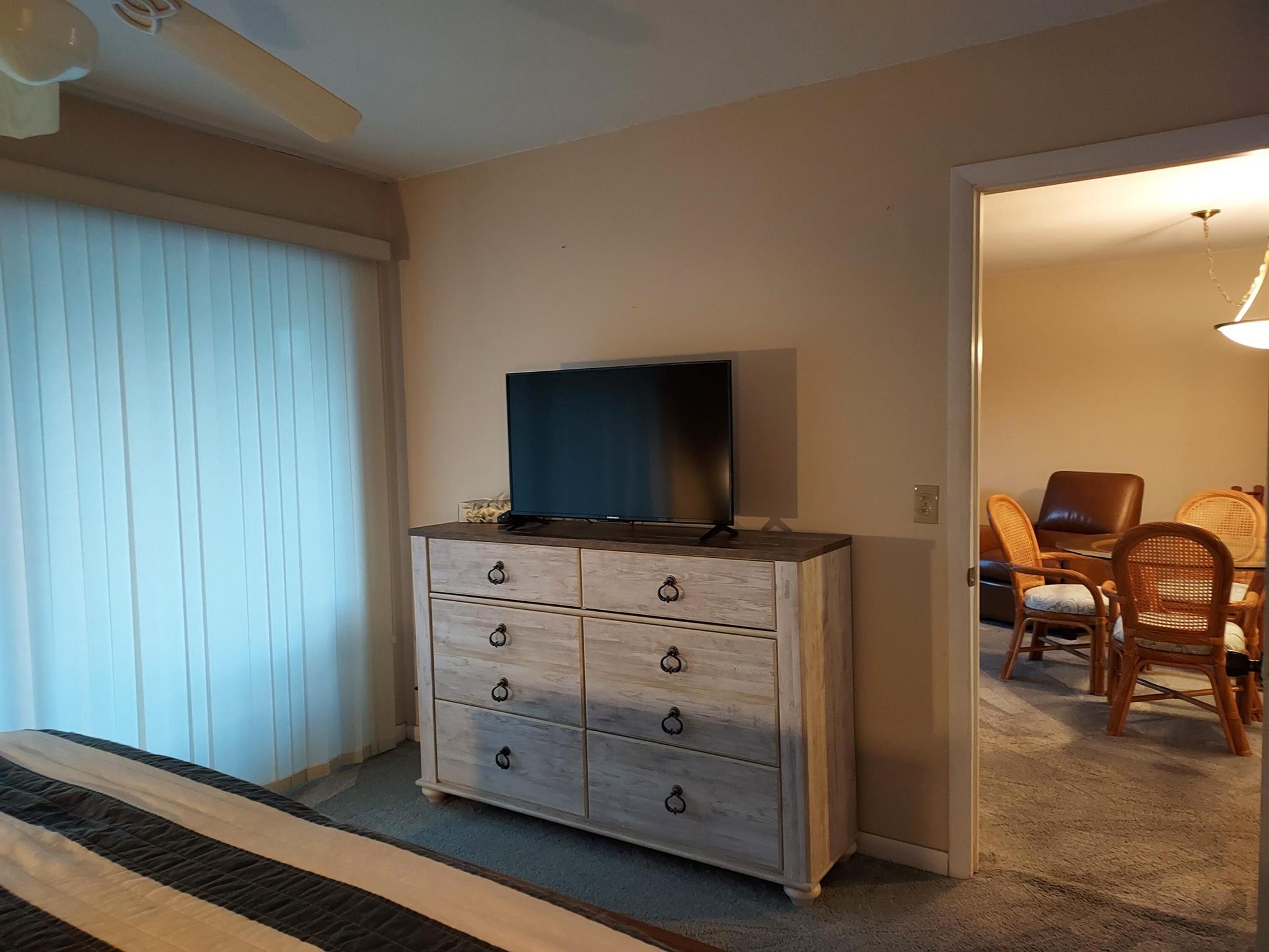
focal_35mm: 24
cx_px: 634
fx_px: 880
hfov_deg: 71.6
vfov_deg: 56.8
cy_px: 476
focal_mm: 4.6
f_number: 1.8
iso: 400
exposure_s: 1/24
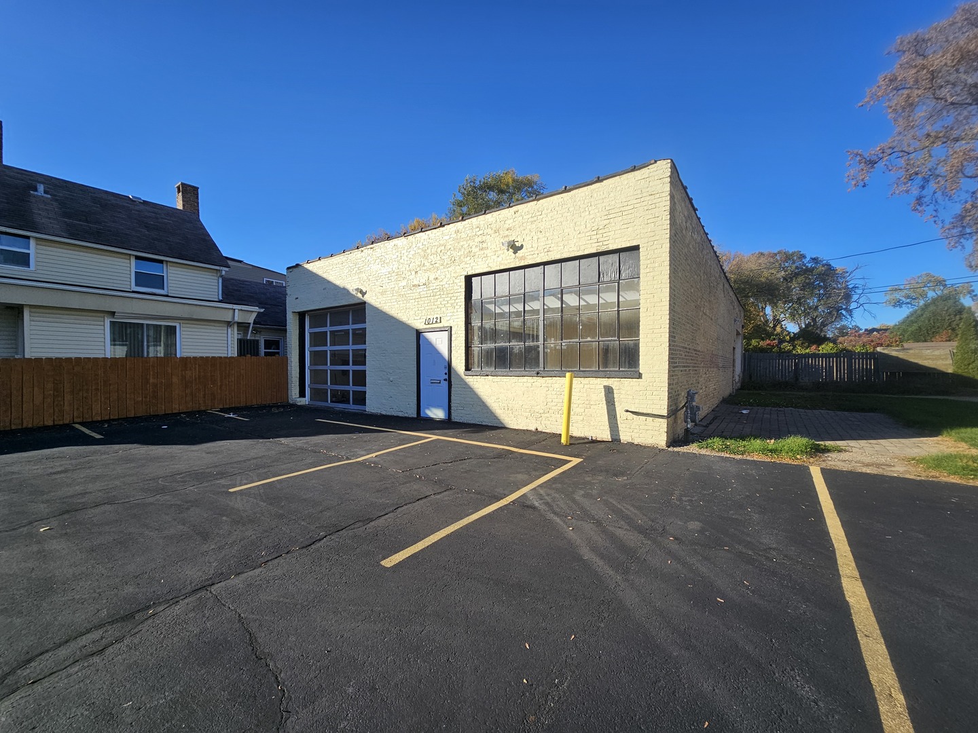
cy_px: 366
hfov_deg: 106.2
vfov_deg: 89.9
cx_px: 489
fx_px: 367
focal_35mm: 13
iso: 50
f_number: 2.2
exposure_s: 1/2043
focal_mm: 2.2
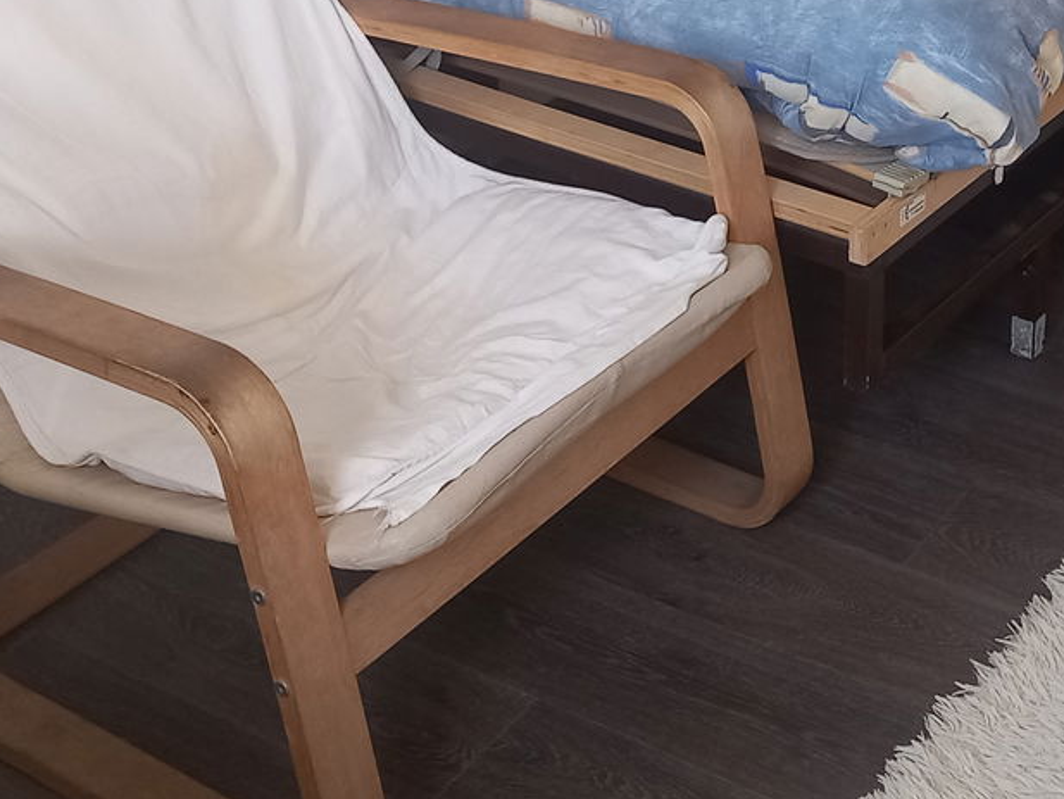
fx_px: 2152
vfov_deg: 20.4
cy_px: 3
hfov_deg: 27.1
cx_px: 883
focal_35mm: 70
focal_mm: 4
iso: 200
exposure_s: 1/50
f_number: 1.8
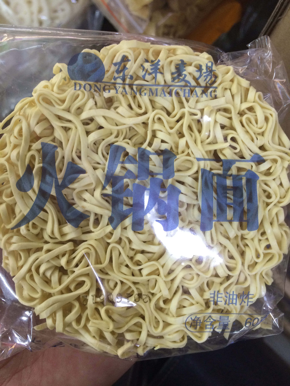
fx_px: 324
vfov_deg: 61.7
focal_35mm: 29
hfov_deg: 48.2
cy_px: 193
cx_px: 145
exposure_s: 1/33
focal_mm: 4.15
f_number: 2.2
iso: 160
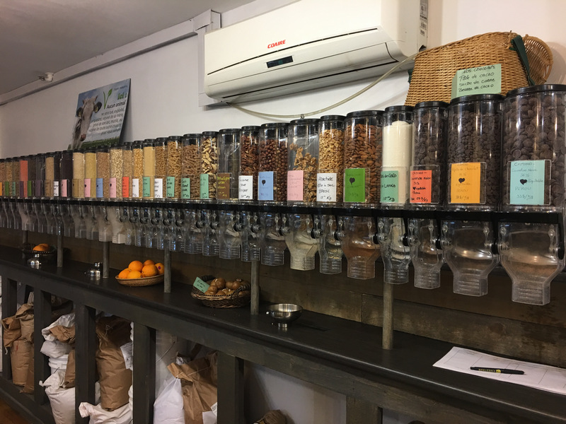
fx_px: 474
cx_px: 283
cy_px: 212
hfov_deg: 61.7
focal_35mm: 29
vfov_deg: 48.2
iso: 40
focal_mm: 4.15
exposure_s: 1/15
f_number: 2.2
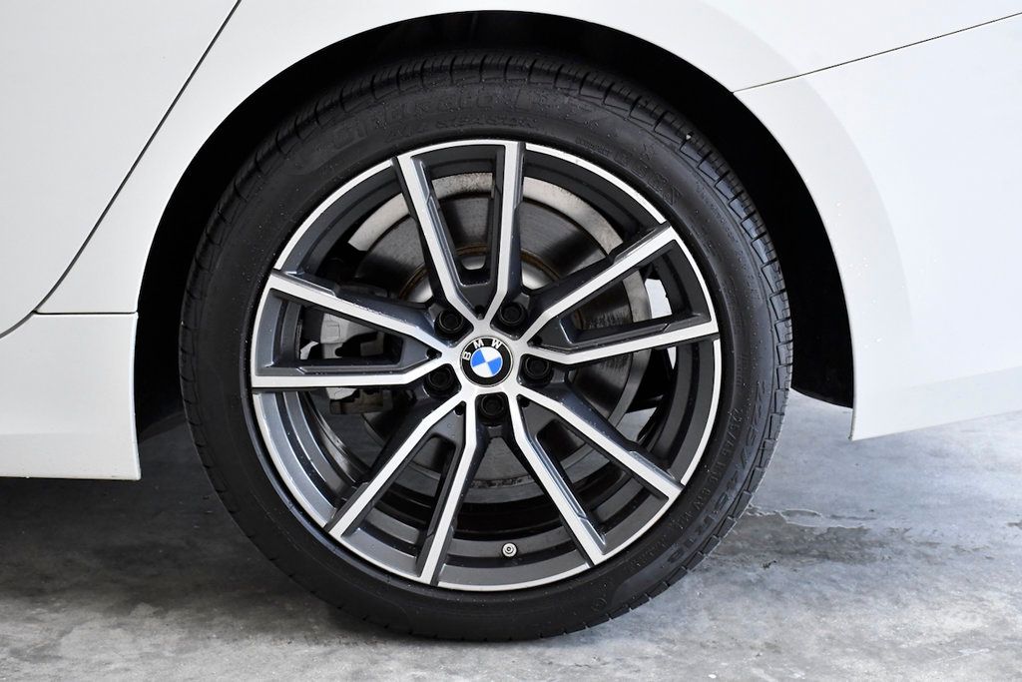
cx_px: 511
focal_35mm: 67
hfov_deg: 30.1
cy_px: 341
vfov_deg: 20.3
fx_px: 1902
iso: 2500
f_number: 8
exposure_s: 1/250
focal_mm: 45
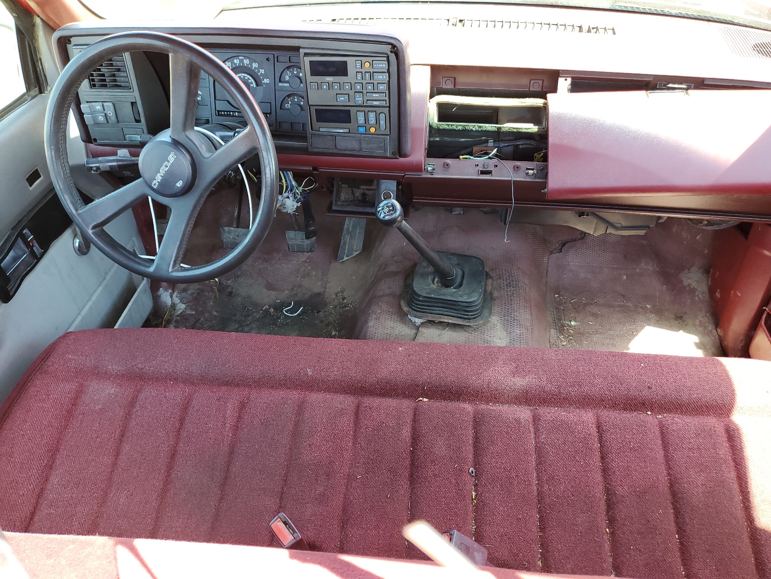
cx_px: 386
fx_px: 579
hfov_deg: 67.3
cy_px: 290
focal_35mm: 26
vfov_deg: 53.1
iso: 84
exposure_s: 1/120
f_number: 1.5
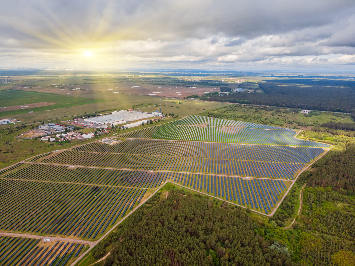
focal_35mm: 24
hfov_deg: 71.6
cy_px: 133
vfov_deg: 56.8
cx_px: 178
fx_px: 246
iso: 100
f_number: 2.8
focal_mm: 4.5
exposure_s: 1/850
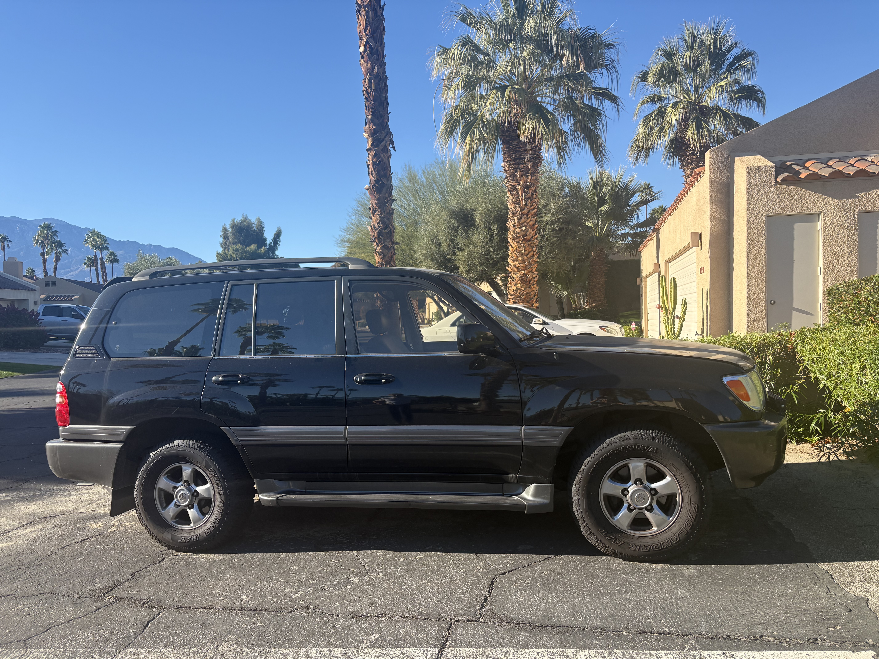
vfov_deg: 53.1
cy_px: 330
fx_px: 660
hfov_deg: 67.3
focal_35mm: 26
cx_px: 440
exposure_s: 1/1626
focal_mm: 5.96
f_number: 1.6
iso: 50
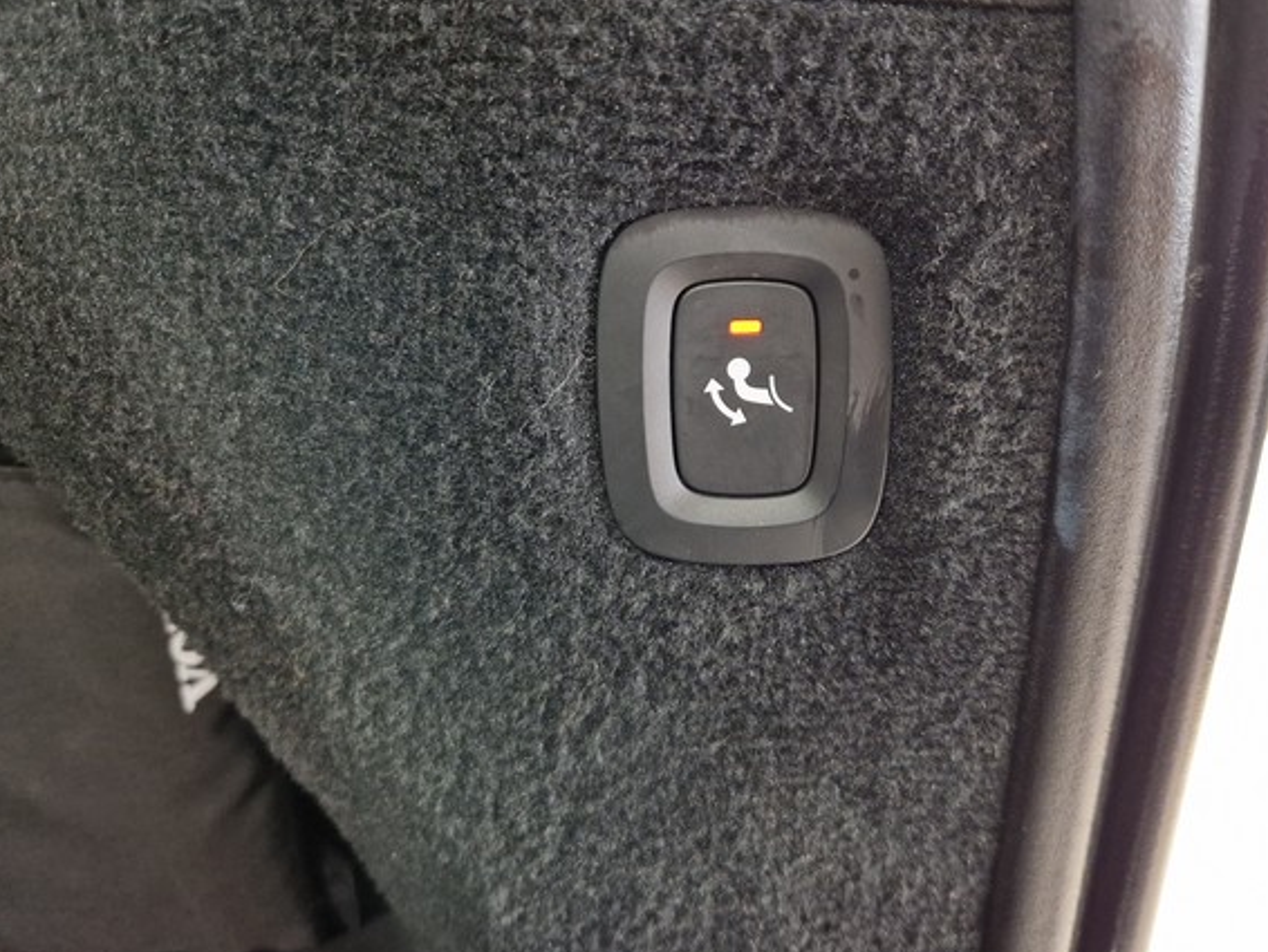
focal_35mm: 26
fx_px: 953
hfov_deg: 67.1
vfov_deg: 53.1
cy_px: 448
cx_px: 692
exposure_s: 1/33
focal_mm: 5.4
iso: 640
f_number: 1.8
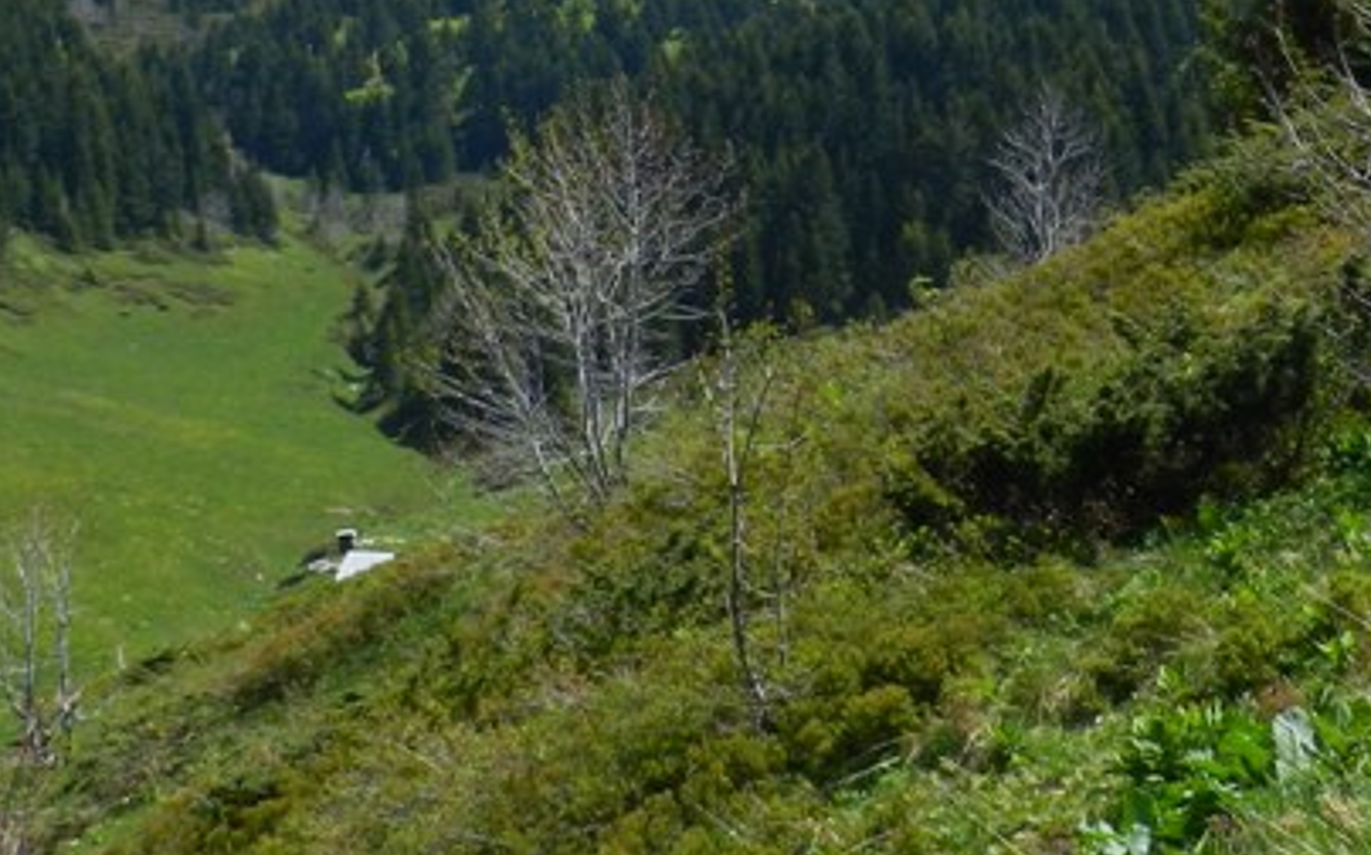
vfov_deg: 15.0
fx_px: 3212
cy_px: 71
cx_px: 940
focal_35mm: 86
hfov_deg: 24.0
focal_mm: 5.6
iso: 160
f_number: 4.5
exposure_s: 1/800
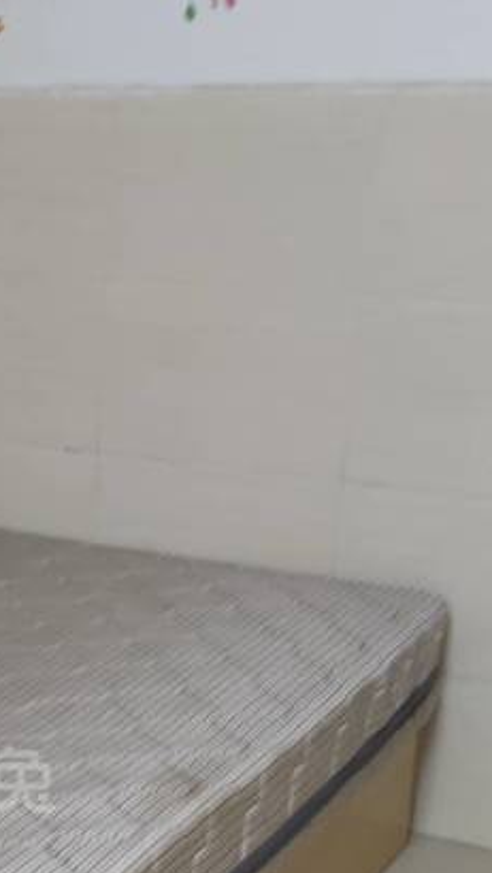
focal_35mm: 68
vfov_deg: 29.9
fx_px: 1575
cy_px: 759
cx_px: -115
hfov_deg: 16.9
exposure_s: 1/50
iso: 979
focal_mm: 6.72
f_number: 1.69
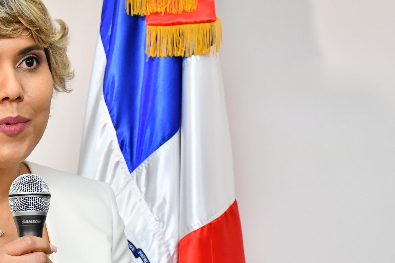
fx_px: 2019
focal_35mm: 184
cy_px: 178
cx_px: 25
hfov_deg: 11.1
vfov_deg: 7.5
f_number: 6.3
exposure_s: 1/200
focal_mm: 62
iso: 2500
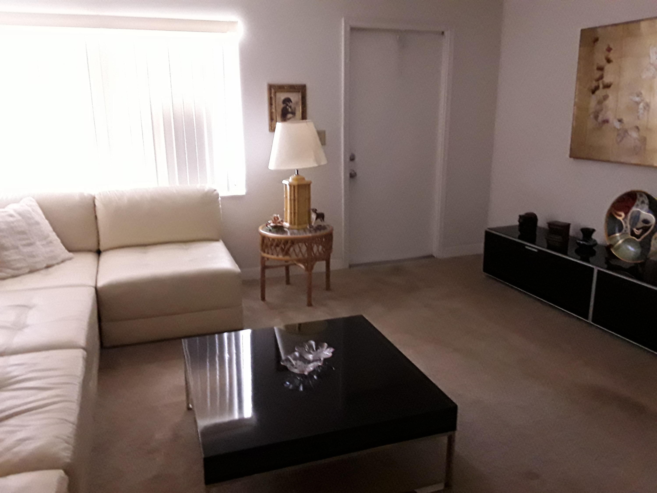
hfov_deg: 65.3
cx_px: 328
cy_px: 246
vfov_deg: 51.4
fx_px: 512
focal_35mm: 27
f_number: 1.9
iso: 500
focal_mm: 2.91
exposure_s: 1/15
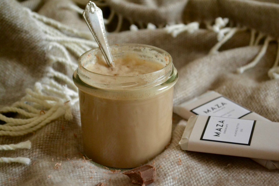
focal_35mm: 82
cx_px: 140
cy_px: 93
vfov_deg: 16.5
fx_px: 639
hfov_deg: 24.6
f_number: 5.6
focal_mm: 55
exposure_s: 1/400
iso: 3200
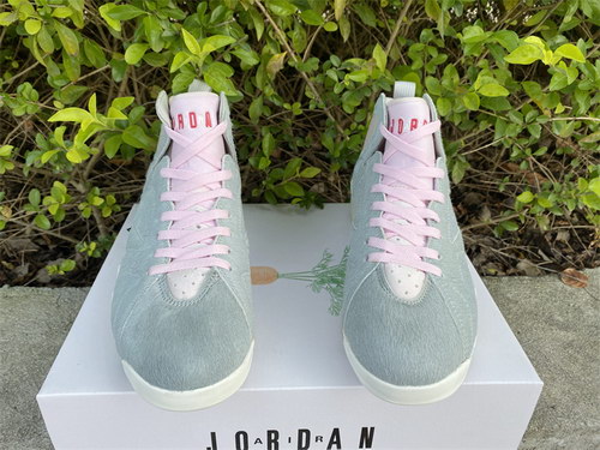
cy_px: 225
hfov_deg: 67.3
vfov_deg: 53.1
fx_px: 451
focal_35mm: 26
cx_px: 300
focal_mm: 4.25
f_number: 1.8
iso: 32
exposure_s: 1/307
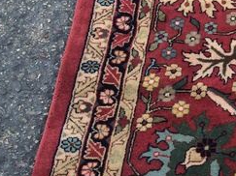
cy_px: 35
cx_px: 424
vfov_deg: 13.3
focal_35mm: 111
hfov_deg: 15.3
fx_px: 756
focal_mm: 4.12
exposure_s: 1/494
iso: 40
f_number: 2.2
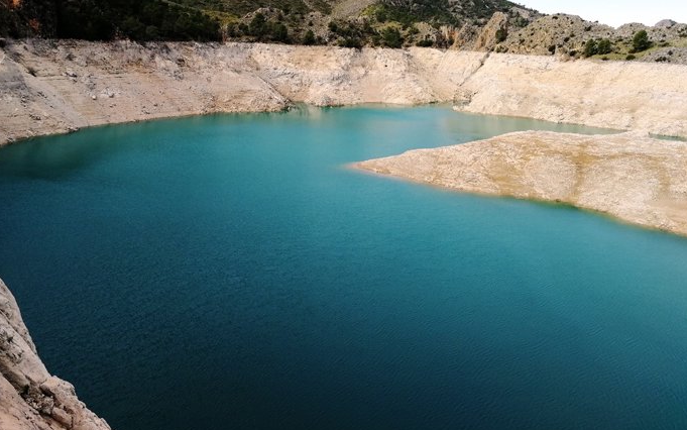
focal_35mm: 29
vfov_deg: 43.0
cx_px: 345
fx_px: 543
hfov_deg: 64.6
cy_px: 180
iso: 50
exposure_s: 1/758
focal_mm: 3.95
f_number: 4
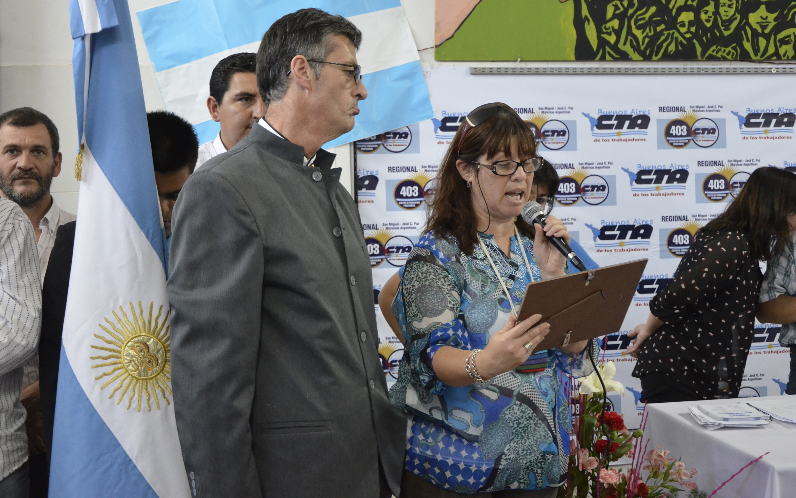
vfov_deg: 26.3
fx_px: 1063
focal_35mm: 49
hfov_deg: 41.1
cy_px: 235
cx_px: 398
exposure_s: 1/50
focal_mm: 32
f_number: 4.2
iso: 2800
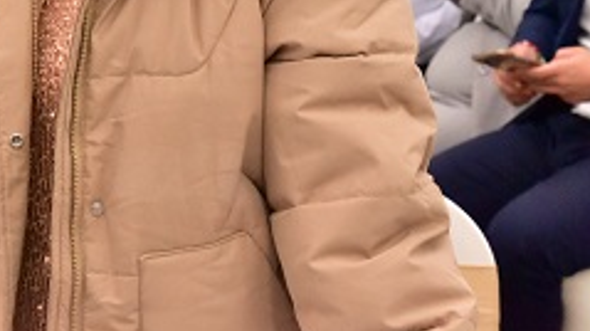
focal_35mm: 184
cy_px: -151
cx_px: -5
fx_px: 2876
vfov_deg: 6.5
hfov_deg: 11.6
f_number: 10
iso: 7200
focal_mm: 70
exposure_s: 1/80
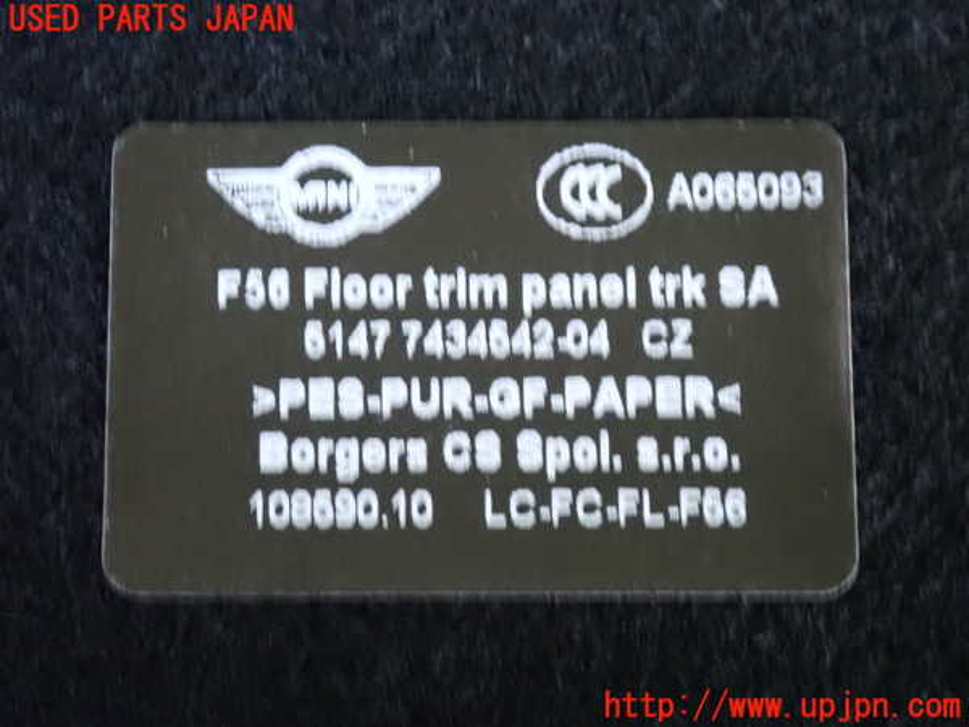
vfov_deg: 14.8
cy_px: 364
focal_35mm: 100
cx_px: 484
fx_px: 2799
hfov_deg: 19.6
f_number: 4.9
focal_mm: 18
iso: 1600
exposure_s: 1/13
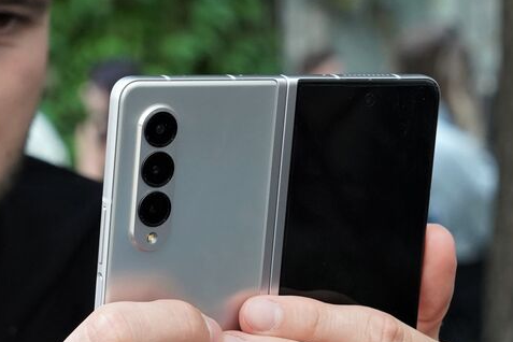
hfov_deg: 14.5
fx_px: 2009
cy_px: 269
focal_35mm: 141
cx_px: 98
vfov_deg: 9.7
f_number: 8
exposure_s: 1/200
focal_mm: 70
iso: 2000
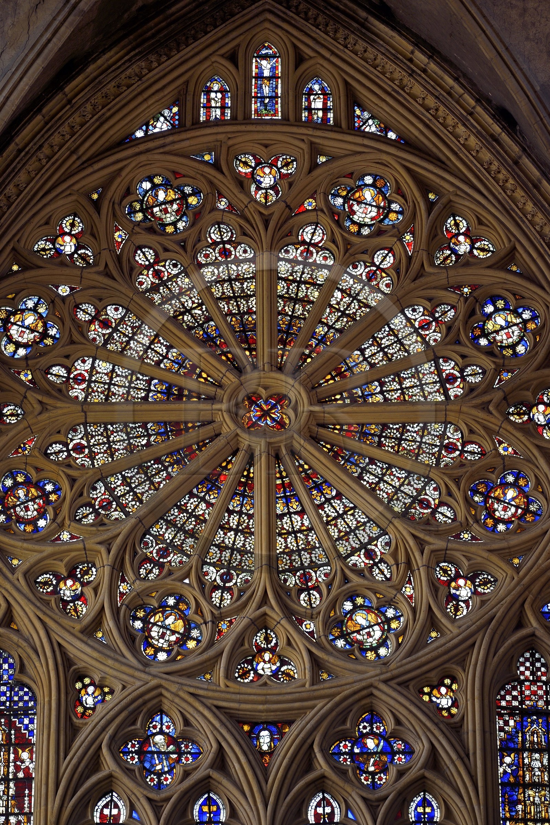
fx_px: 4587
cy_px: 412
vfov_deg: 10.3
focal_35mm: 200
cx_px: 275
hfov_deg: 6.9
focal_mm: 200
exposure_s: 1/160
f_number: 5
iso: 400
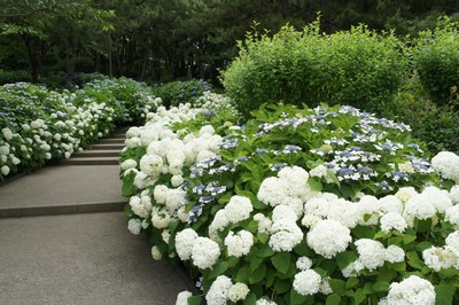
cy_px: 152
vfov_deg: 38.3
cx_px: 230
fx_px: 440
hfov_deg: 55.1
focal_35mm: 34
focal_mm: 23
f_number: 8
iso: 200
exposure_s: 1/250
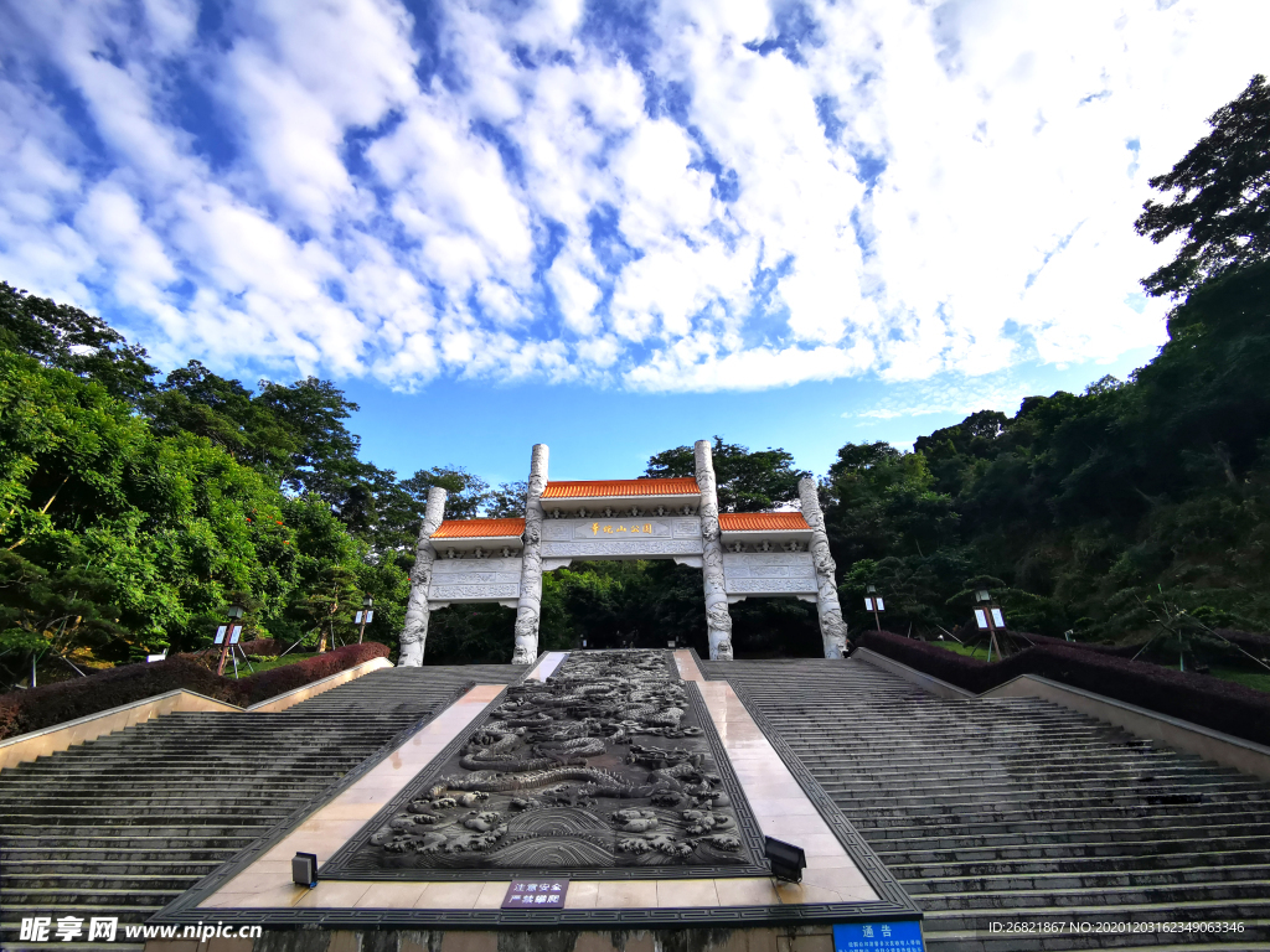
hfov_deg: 91.0
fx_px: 624
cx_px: 635
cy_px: 476
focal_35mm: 17
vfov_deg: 74.7
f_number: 2.2
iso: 50
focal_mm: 2.26
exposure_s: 1/1570
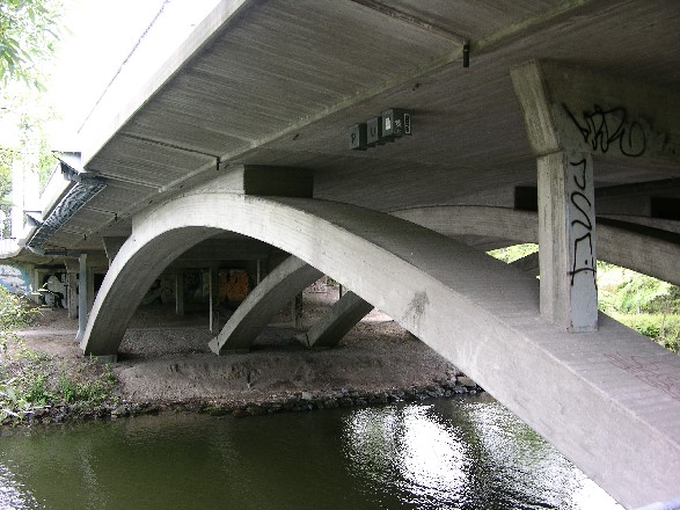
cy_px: 255
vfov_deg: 40.7
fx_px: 687
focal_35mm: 35
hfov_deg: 52.6
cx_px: 340
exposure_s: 1/20.6
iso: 50
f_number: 3.2
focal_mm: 8.9
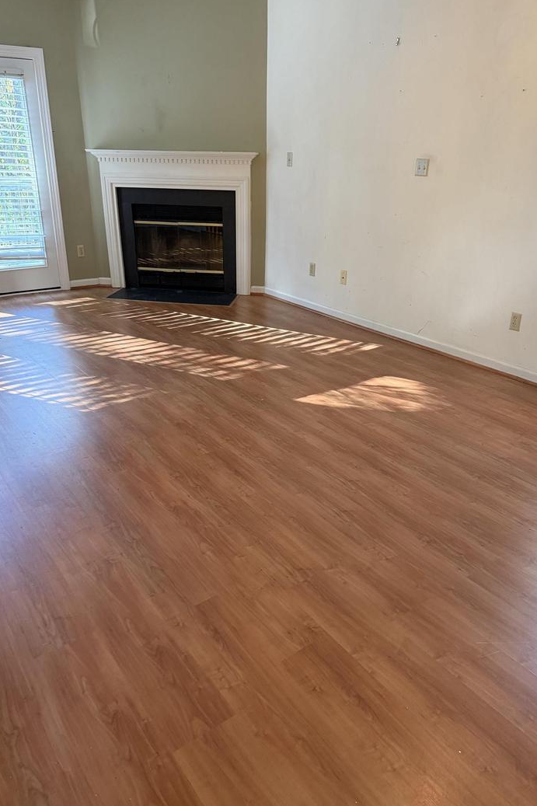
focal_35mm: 26
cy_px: 403
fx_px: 582
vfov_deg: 69.4
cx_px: 272
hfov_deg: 49.5
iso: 320
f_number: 1.78
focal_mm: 6.76
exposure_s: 1/60
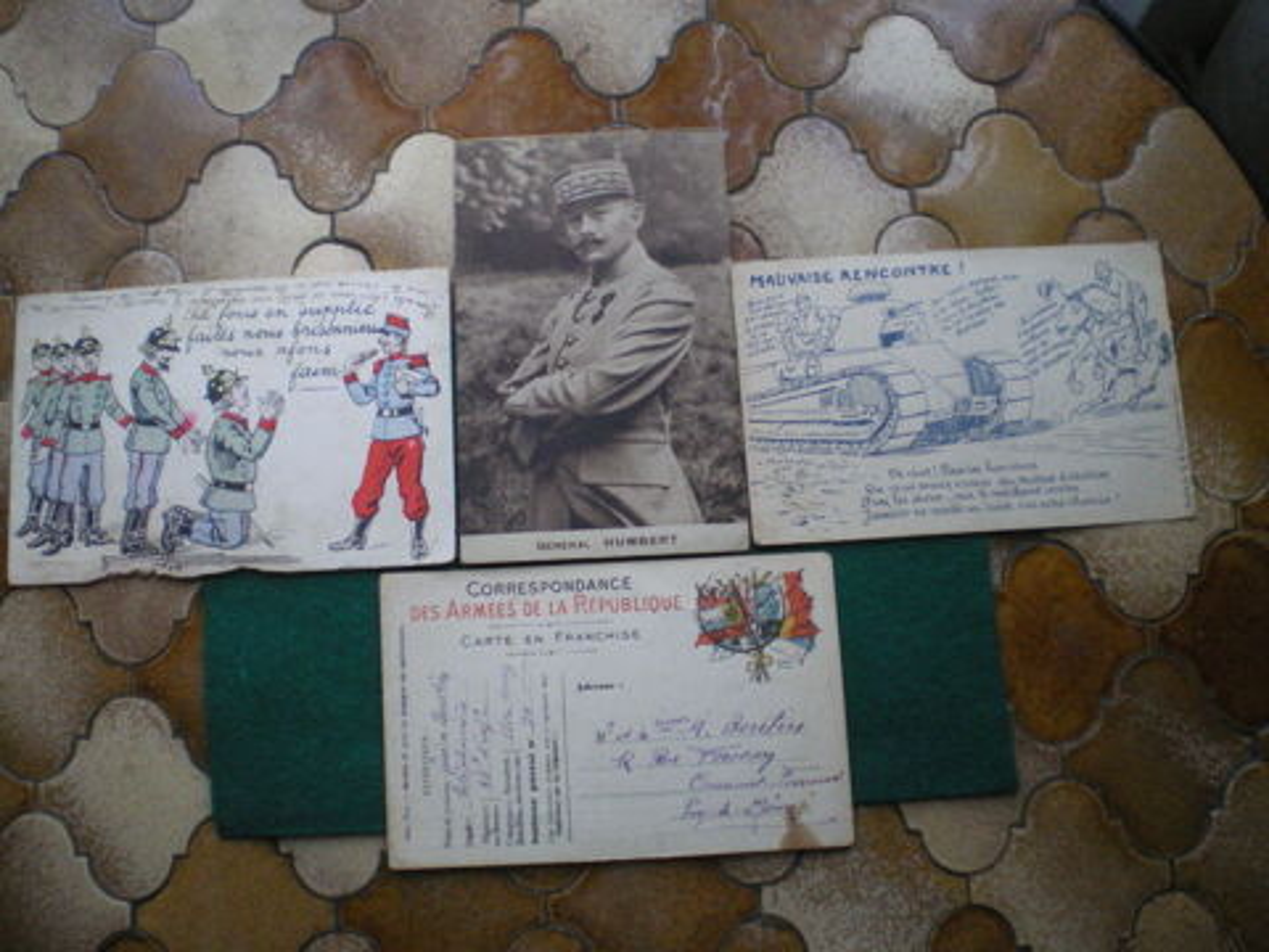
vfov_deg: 37.7
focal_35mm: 38
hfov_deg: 49.0
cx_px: 634
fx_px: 1393
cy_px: 476
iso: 400
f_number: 3.1
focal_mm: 6.3
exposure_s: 1/40
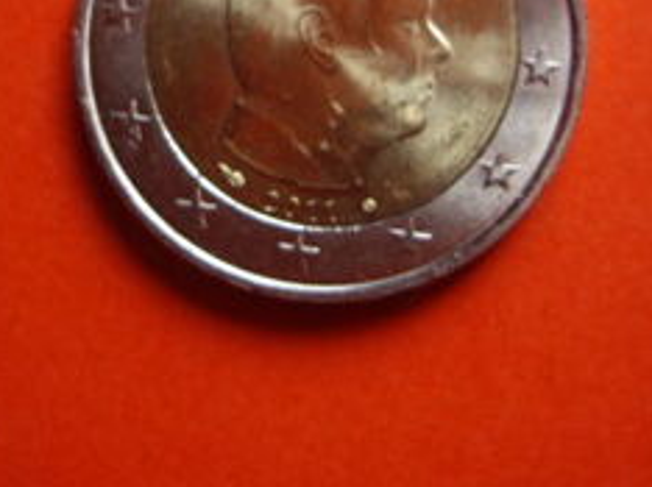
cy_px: 75
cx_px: 365
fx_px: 1468
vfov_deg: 18.6
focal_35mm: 78
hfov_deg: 25.0
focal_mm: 7.9
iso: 100
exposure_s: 1/80
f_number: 2.8
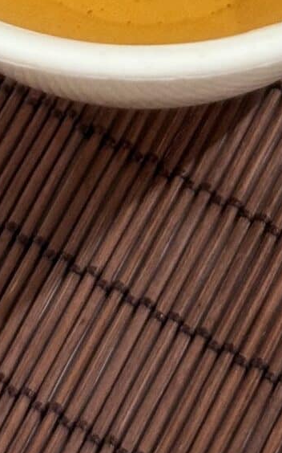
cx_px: 106
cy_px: -375
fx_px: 2843
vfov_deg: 8.7
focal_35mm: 231
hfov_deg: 5.7
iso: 250
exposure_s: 1/60
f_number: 1.78
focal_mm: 6.76
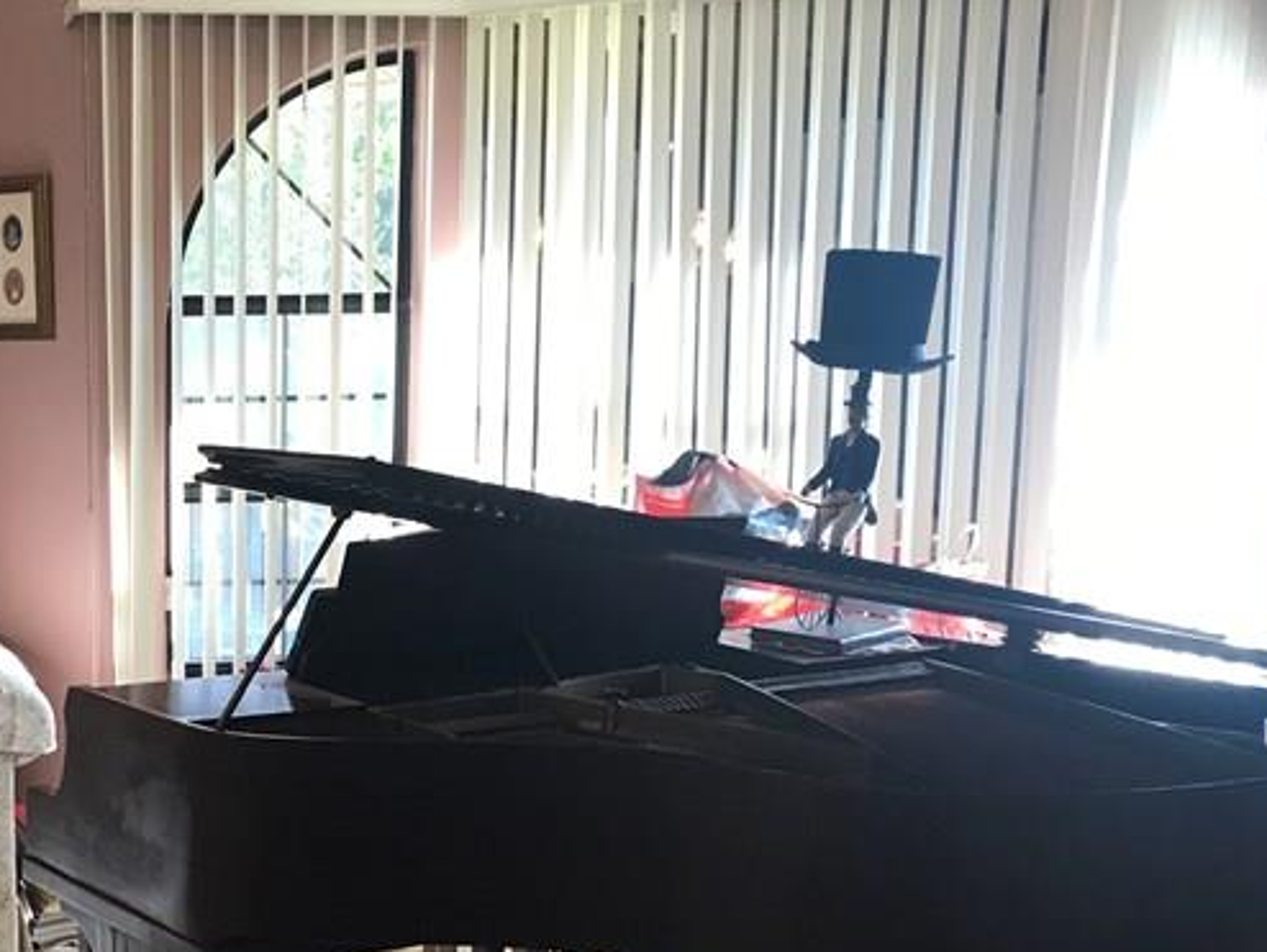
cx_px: 105
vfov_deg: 24.9
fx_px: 2124
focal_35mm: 58
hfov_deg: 31.5
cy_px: 734
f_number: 1.8
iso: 25
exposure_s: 1/30
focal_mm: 3.99
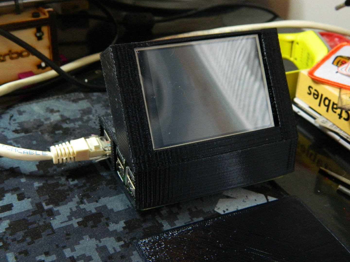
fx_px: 475
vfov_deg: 30.9
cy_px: 131
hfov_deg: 40.4
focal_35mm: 47
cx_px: 175
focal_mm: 8.4
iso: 400
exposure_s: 1/15
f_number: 3.6
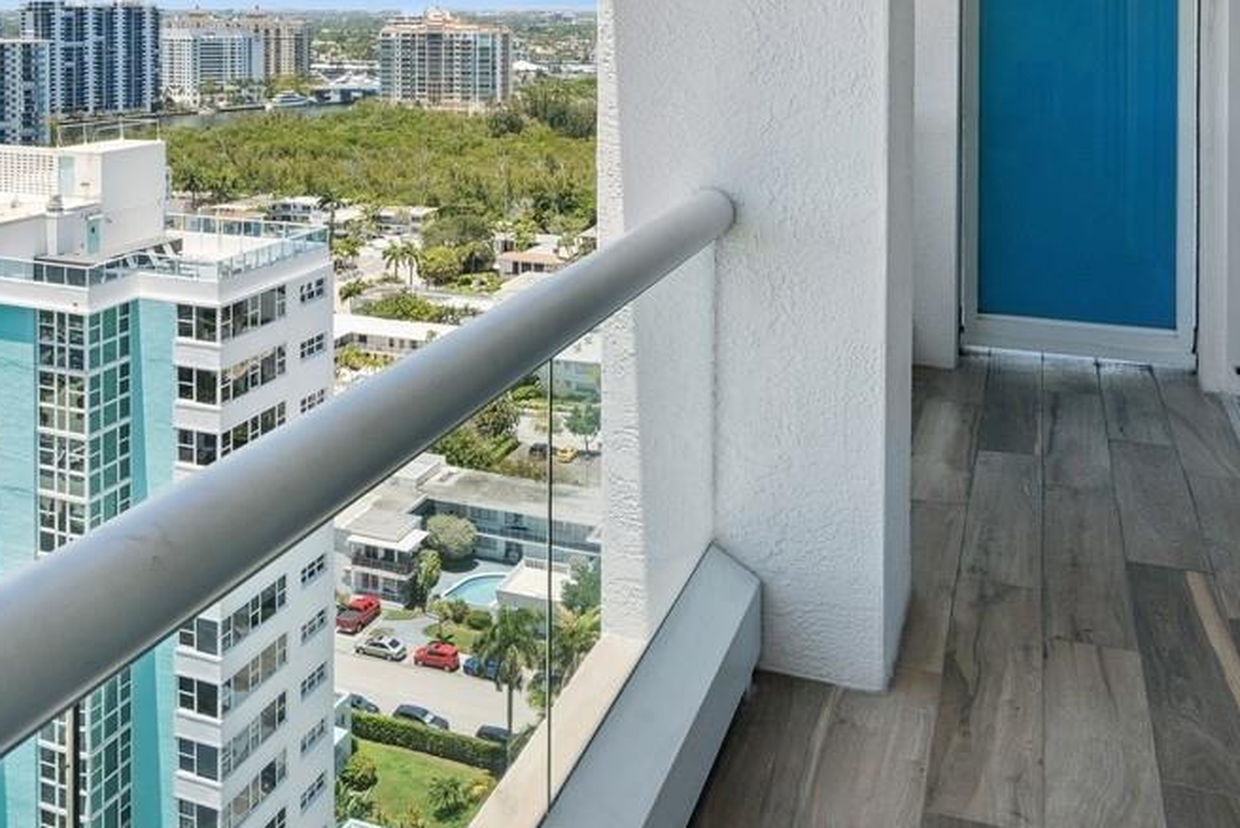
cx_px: 367
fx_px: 1344
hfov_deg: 48.3
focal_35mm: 39
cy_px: 66
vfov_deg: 32.4
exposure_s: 1/500
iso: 400
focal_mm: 16
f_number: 8
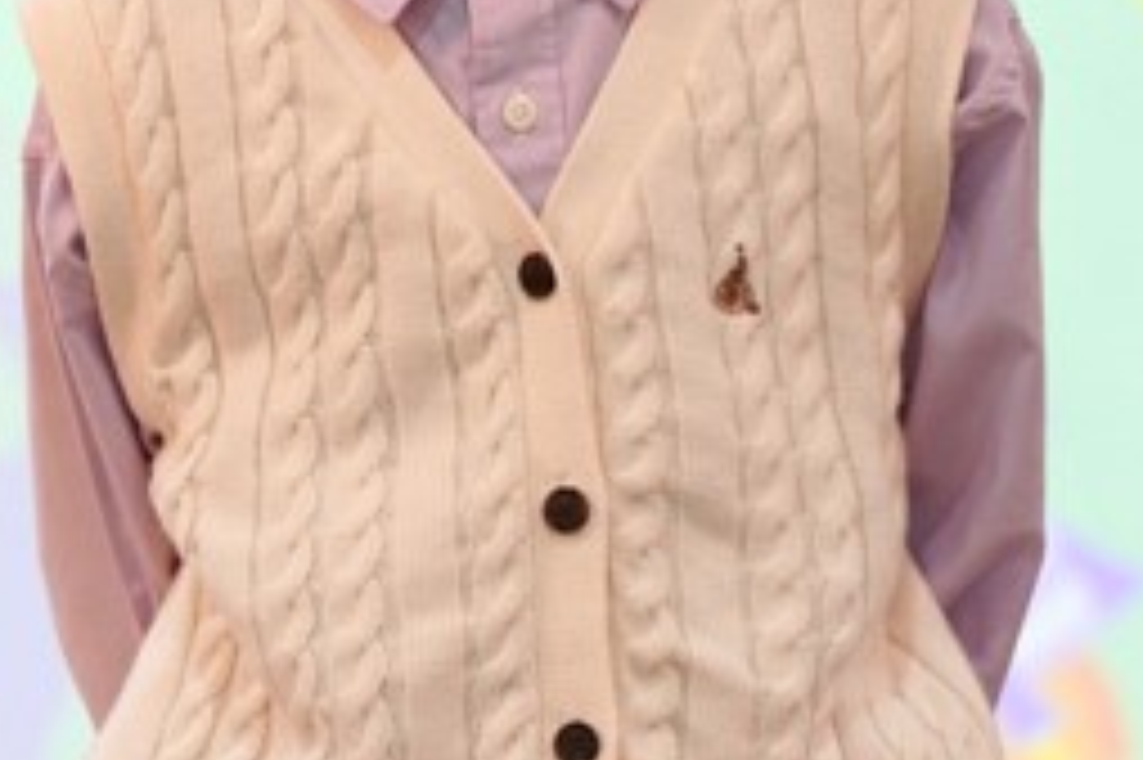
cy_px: 99
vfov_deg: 1.9
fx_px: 22495
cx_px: 297
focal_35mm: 709
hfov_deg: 2.9
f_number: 4
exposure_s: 1/250
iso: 1000
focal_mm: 200
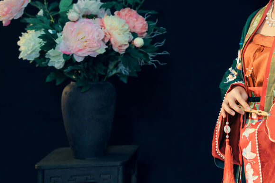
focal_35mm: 103
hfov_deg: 19.4
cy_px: 28
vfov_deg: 13.2
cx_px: 265
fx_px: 786
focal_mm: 50
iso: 200
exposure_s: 1/125
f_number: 2.2
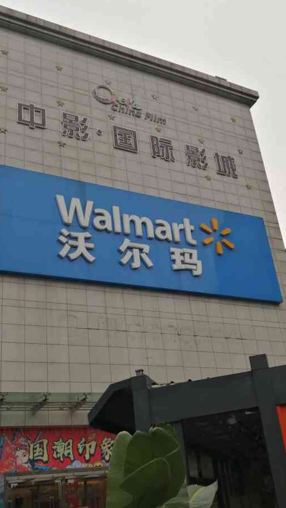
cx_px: 140
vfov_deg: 54.0
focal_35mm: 37
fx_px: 499
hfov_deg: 32.0
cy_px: 260
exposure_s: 1/435
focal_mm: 3.62
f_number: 1.8
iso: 50
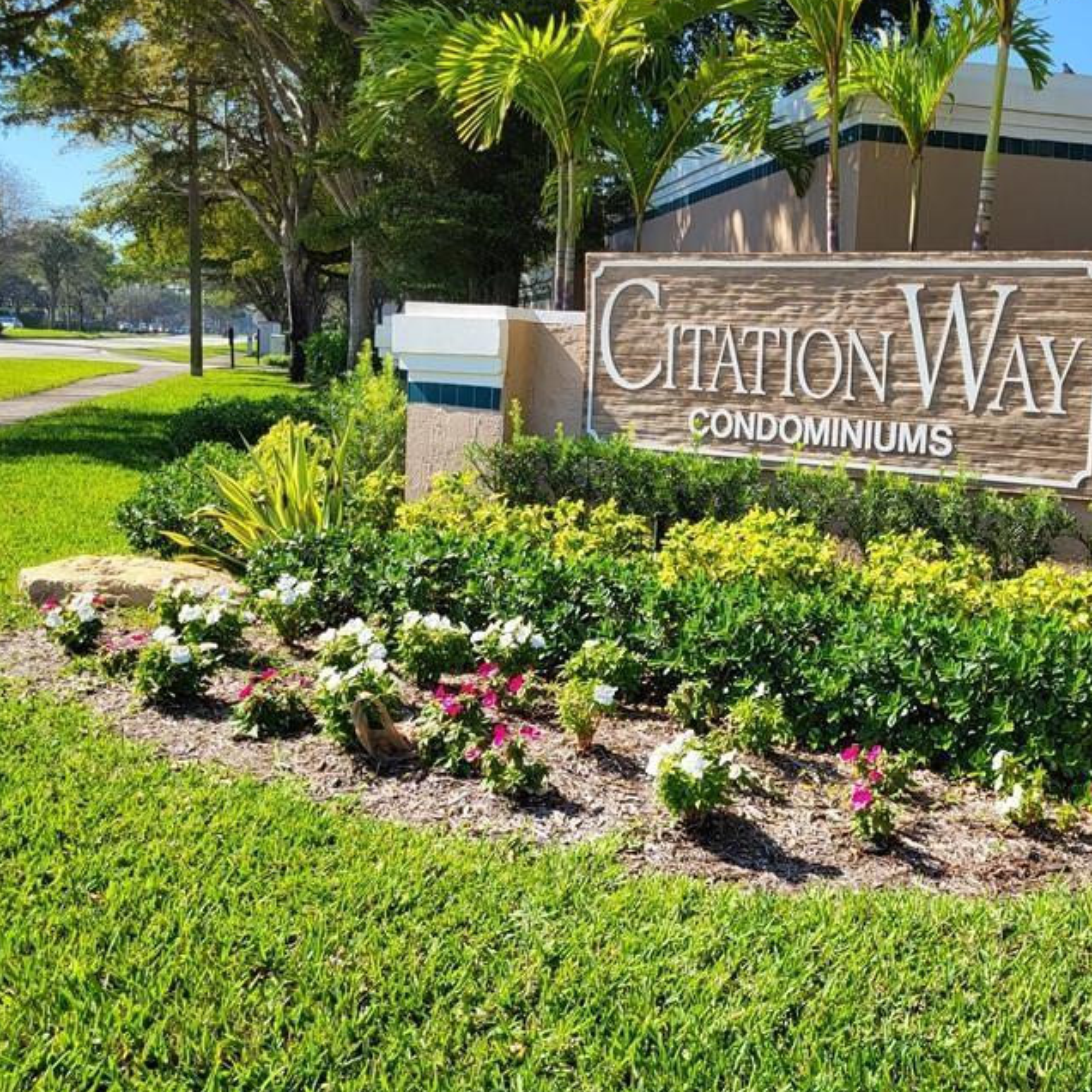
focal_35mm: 37
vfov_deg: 44.9
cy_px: 525
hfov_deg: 44.4
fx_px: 1321
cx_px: 711
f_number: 1.8
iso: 40
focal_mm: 5.4
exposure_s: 1/1550
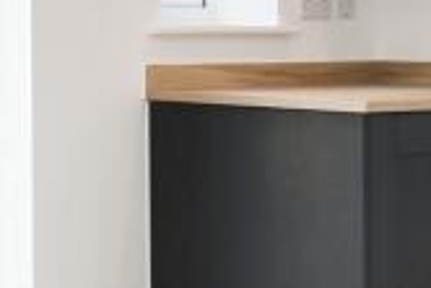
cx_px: -587
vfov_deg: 12.2
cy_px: 6
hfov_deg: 13.6
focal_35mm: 111
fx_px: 1330
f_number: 11
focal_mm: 18
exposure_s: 1/60
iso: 800
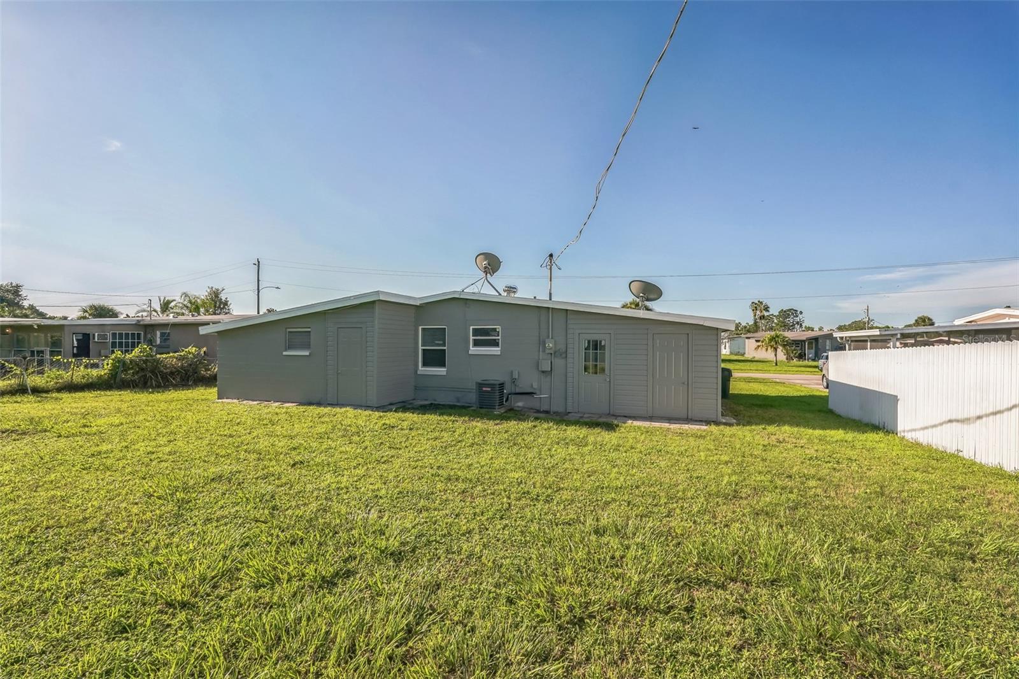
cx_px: 510
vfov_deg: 73.7
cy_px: 340
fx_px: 453
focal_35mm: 16
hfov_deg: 96.7
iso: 400
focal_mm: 16
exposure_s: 1/1250
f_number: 8
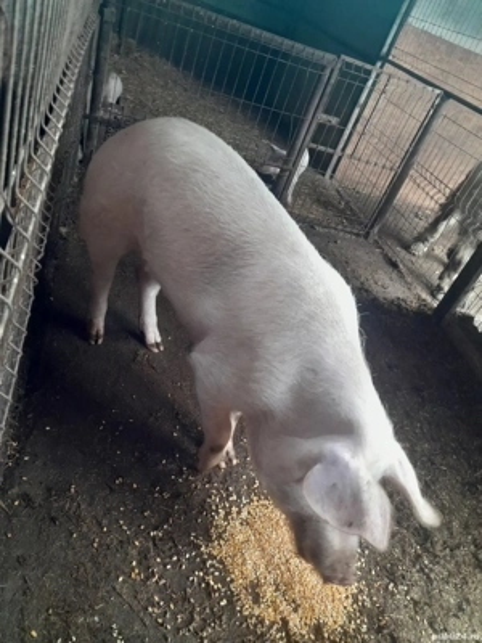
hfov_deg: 51.4
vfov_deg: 65.3
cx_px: 241
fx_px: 501
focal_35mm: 27
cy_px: 322
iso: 320
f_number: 1.8
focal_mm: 4
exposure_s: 1/50
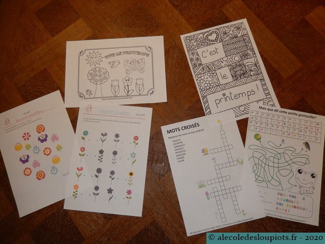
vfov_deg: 54.9
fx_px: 235
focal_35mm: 25
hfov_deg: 69.4
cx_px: 162
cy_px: 122
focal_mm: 4.5
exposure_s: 1/30
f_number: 3.4
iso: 200
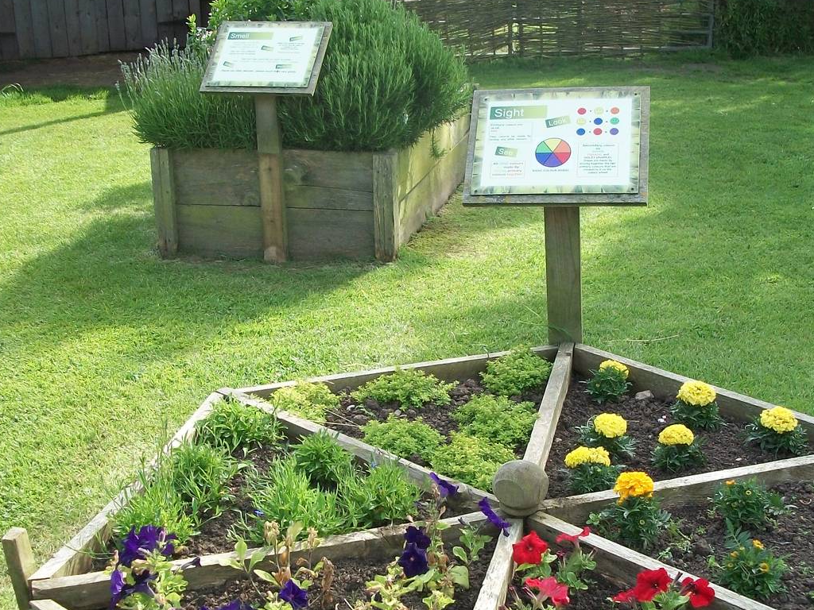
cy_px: 364
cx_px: 448
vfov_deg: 29.0
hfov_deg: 38.2
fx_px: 1176
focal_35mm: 50
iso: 80
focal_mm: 5.7
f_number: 2.9
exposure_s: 1/400
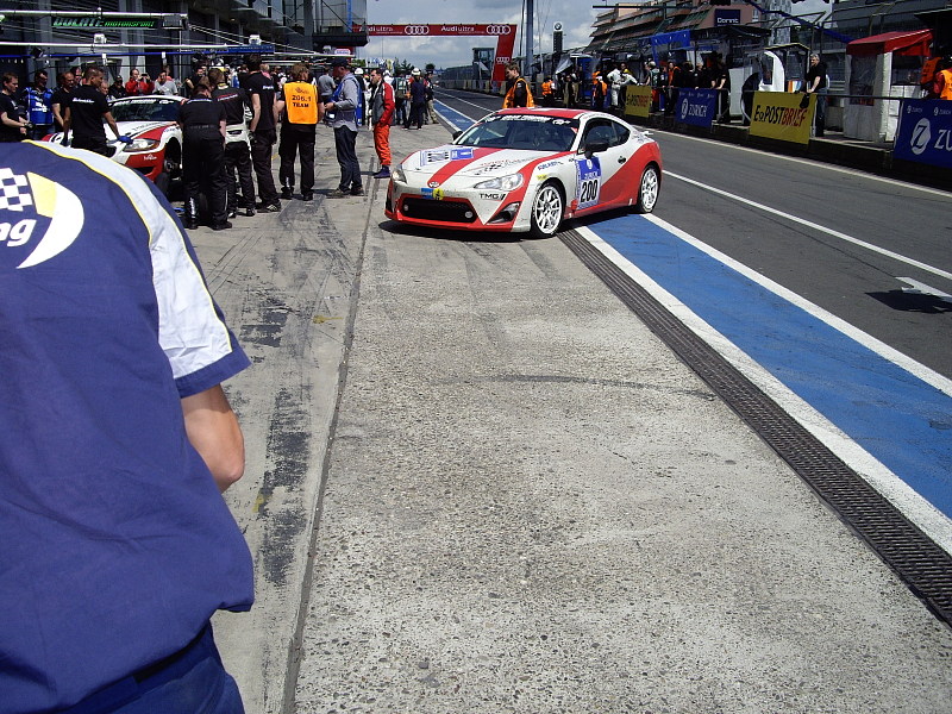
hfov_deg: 49.0
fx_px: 1045
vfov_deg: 37.7
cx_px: 476
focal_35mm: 38
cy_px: 357
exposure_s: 1/800
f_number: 5.6
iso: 100
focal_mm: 7.9
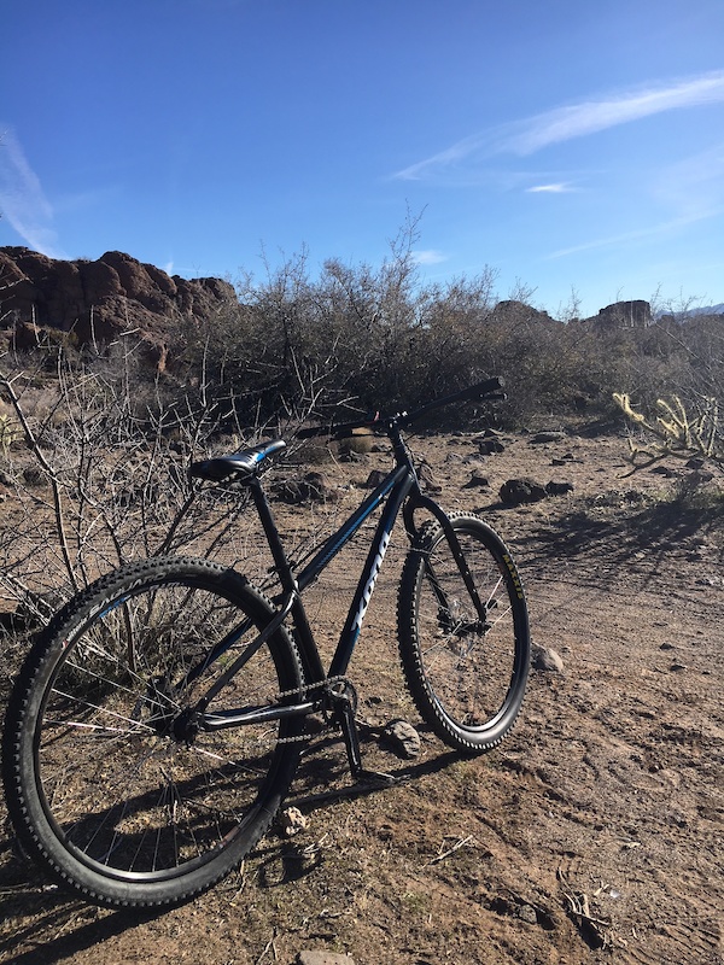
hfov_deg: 48.2
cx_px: 362
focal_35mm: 29
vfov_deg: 61.7
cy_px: 482
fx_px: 809
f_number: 2.2
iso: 25
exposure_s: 1/1399
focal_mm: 4.15
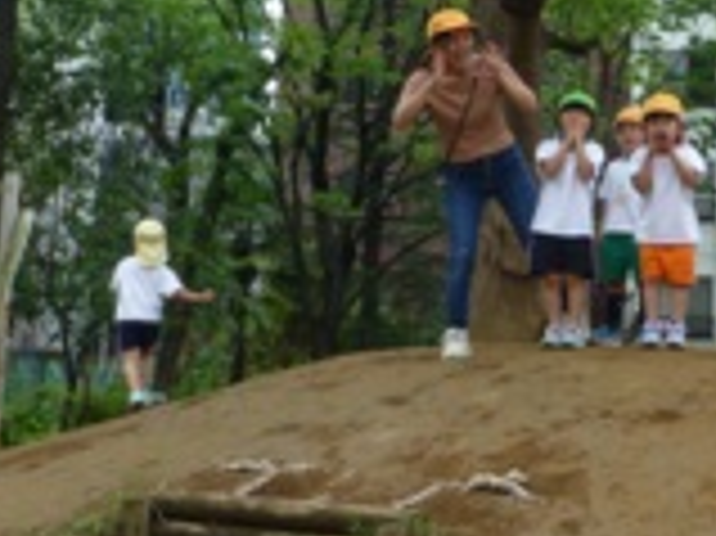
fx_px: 1550
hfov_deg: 25.6
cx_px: 572
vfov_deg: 19.5
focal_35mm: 75
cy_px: 144
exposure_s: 1/200
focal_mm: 6.1
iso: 100
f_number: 5
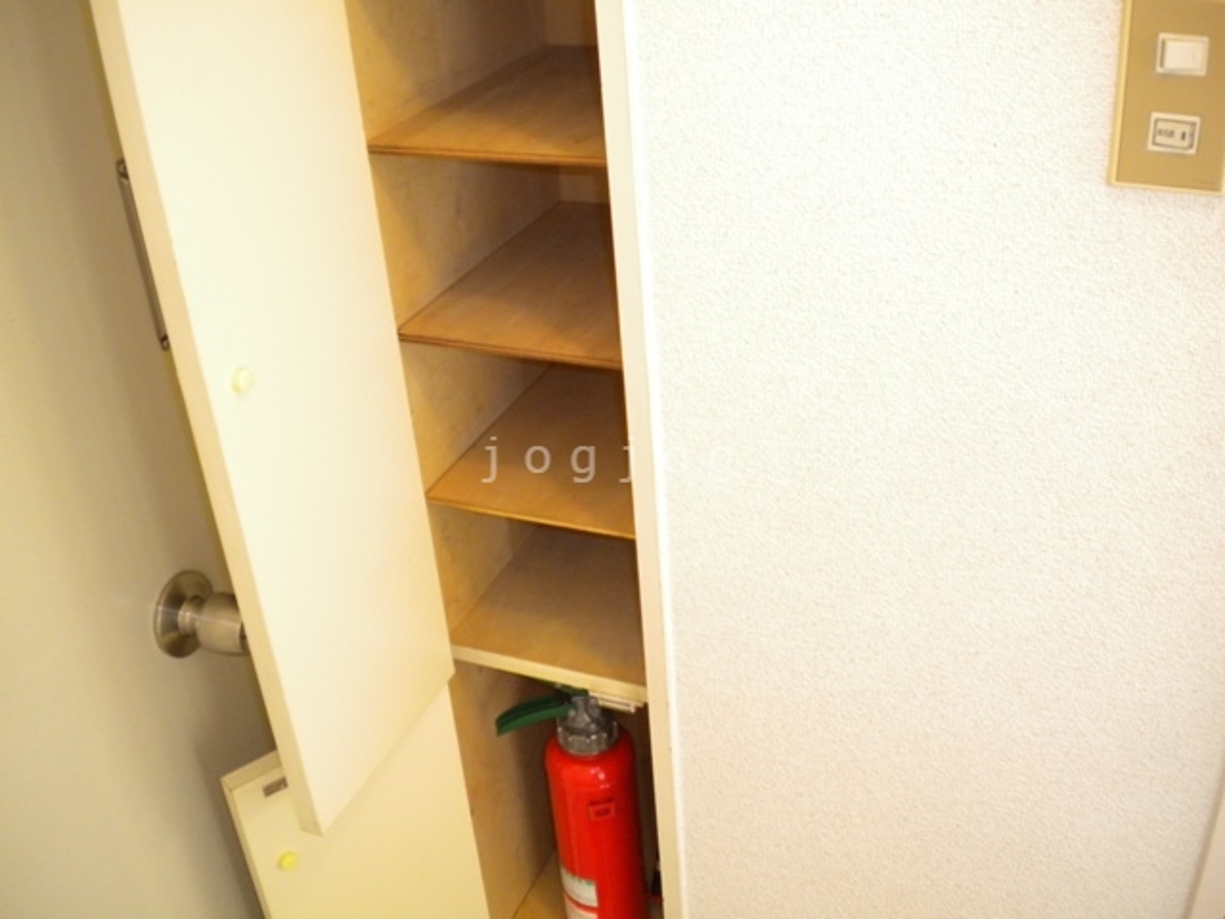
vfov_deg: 40.7
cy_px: 460
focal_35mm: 35
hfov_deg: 52.6
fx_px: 1239
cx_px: 612
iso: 228
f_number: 3.1
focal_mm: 6.3
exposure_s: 1/53.7
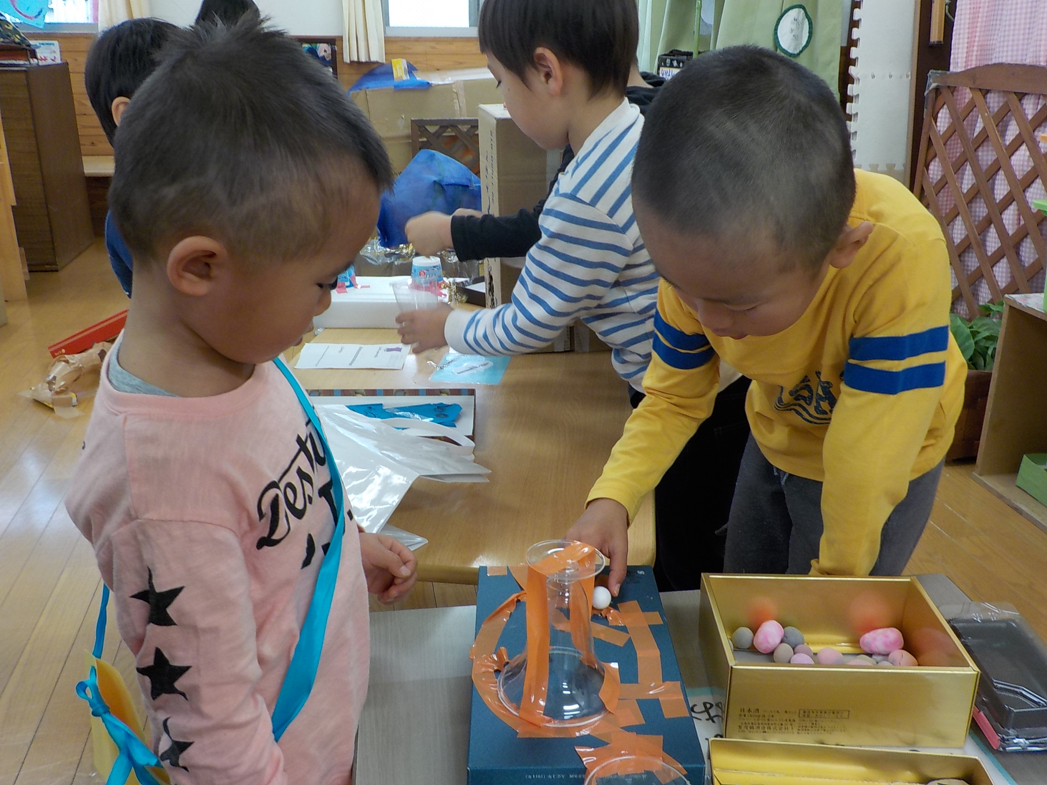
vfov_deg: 46.8
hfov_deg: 60.0
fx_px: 907
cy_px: 392
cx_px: 524
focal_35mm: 30
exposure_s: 1/30
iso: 140
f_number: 3.3
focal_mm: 4.1
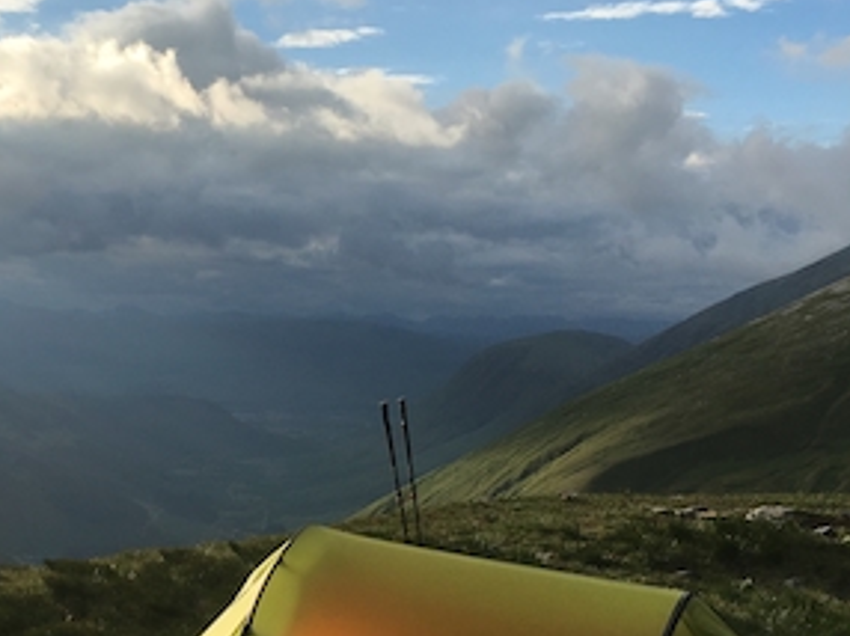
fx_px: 1595
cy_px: 499
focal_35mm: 65
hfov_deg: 29.3
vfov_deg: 22.3
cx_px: 187
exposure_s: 1/1748
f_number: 2.2
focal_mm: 4.15
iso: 25
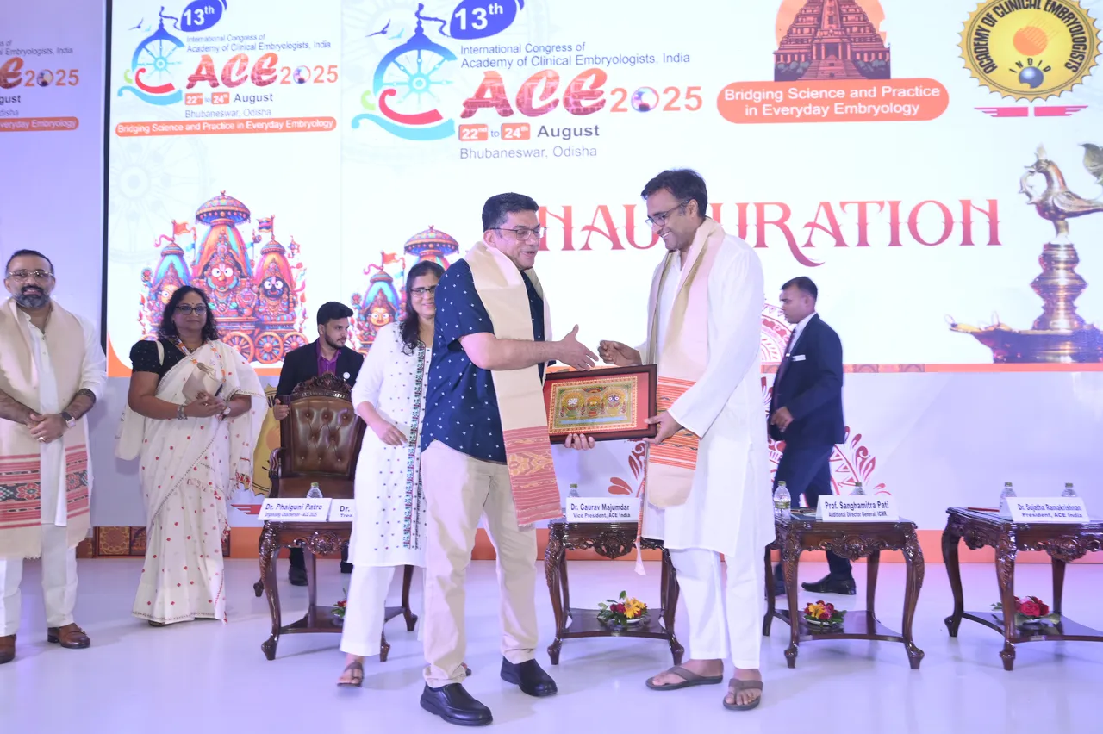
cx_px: 552
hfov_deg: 63.7
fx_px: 888
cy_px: 367
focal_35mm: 29
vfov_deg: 44.9
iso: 500
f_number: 4
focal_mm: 29
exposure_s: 1/125
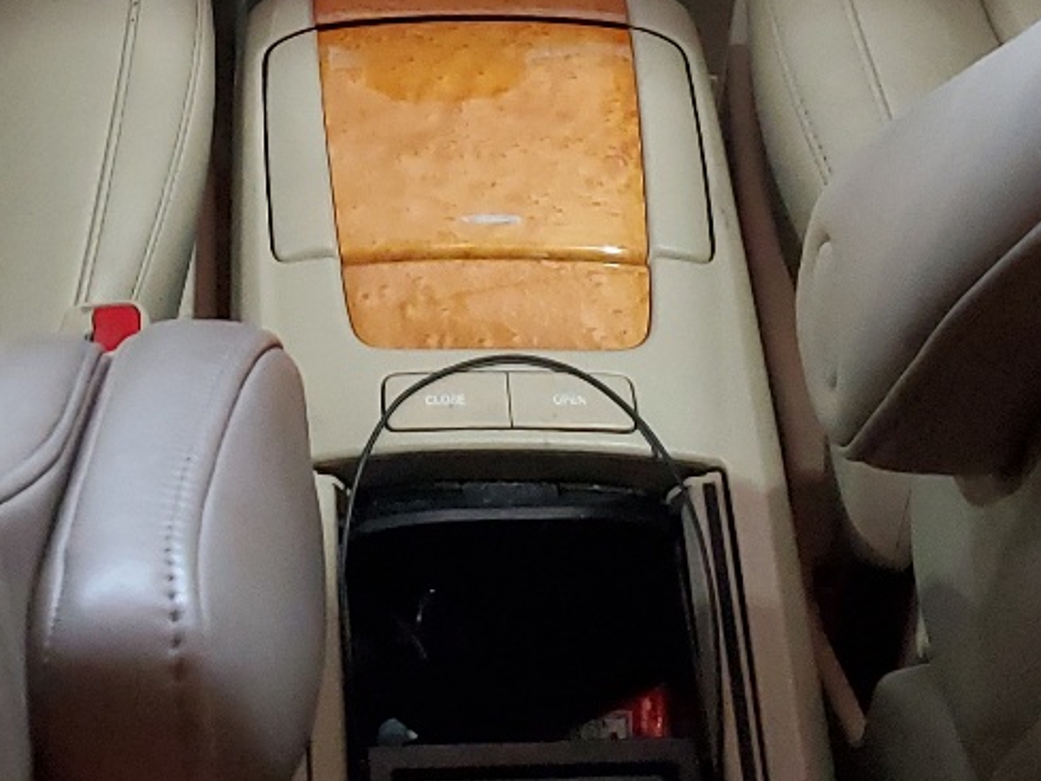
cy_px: -83
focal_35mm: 85
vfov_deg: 16.8
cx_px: 236
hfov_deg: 22.8
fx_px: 2557
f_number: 1.5
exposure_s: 1/60.2
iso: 362
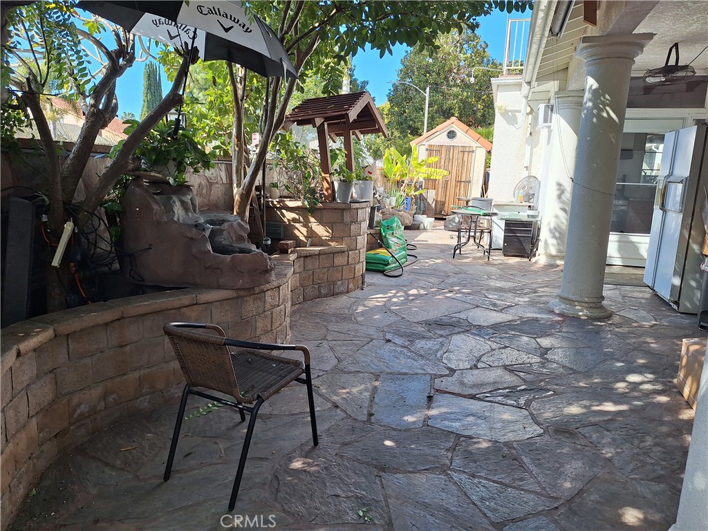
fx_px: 470
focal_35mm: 23
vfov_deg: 58.9
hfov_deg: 73.9
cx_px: 354
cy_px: 266
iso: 40
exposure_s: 1/459
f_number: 1.8
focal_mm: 5.54
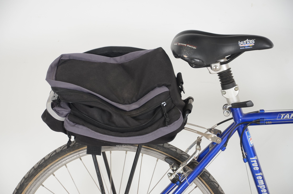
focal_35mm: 120
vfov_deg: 11.4
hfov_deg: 17.1
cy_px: 97
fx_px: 975
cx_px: 146
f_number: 5.6
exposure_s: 1/60
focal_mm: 80
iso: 160
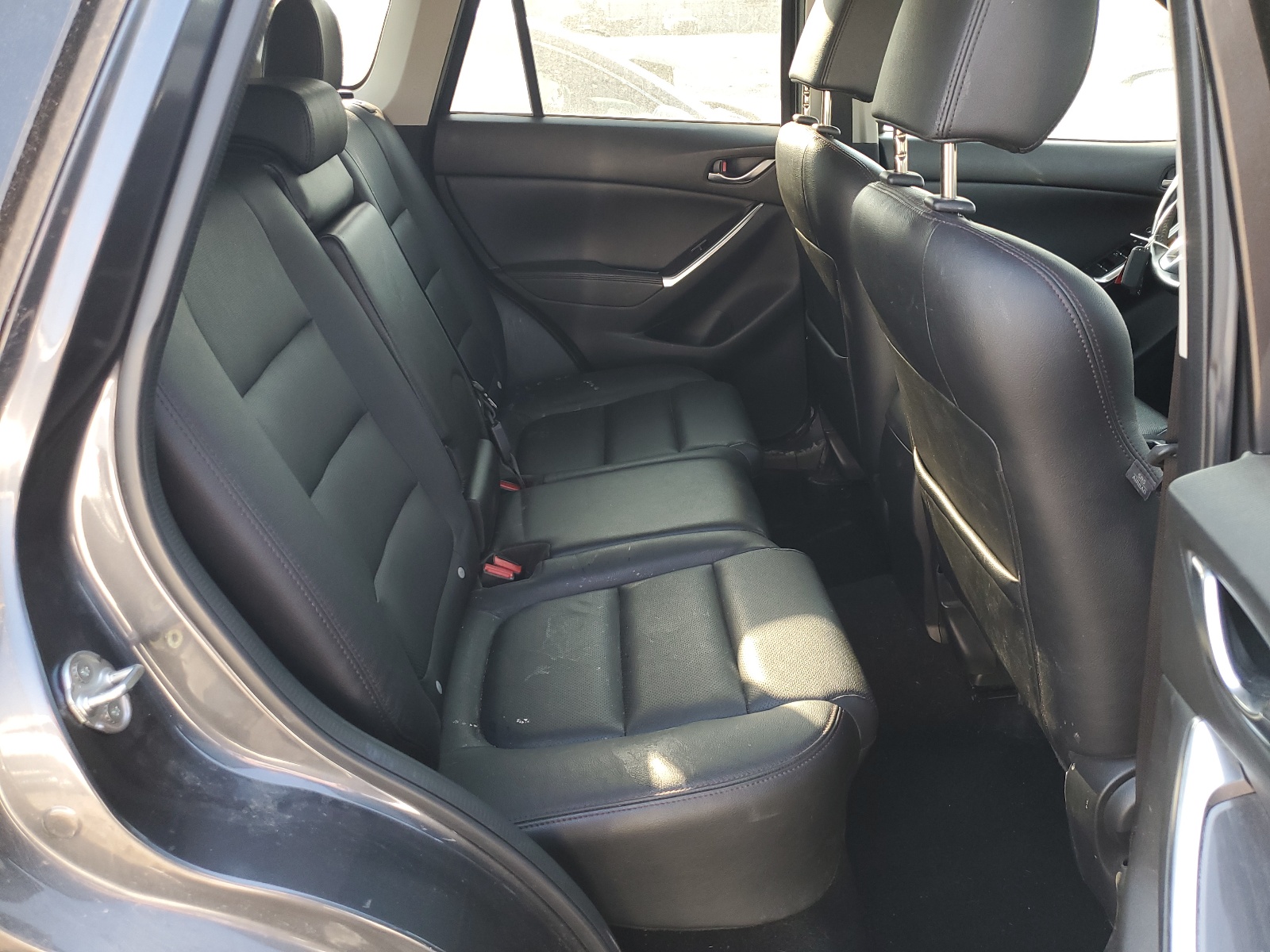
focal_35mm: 26
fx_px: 954
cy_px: 476
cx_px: 635
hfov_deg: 67.3
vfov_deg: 53.1
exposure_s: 1/120
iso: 60
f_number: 1.5
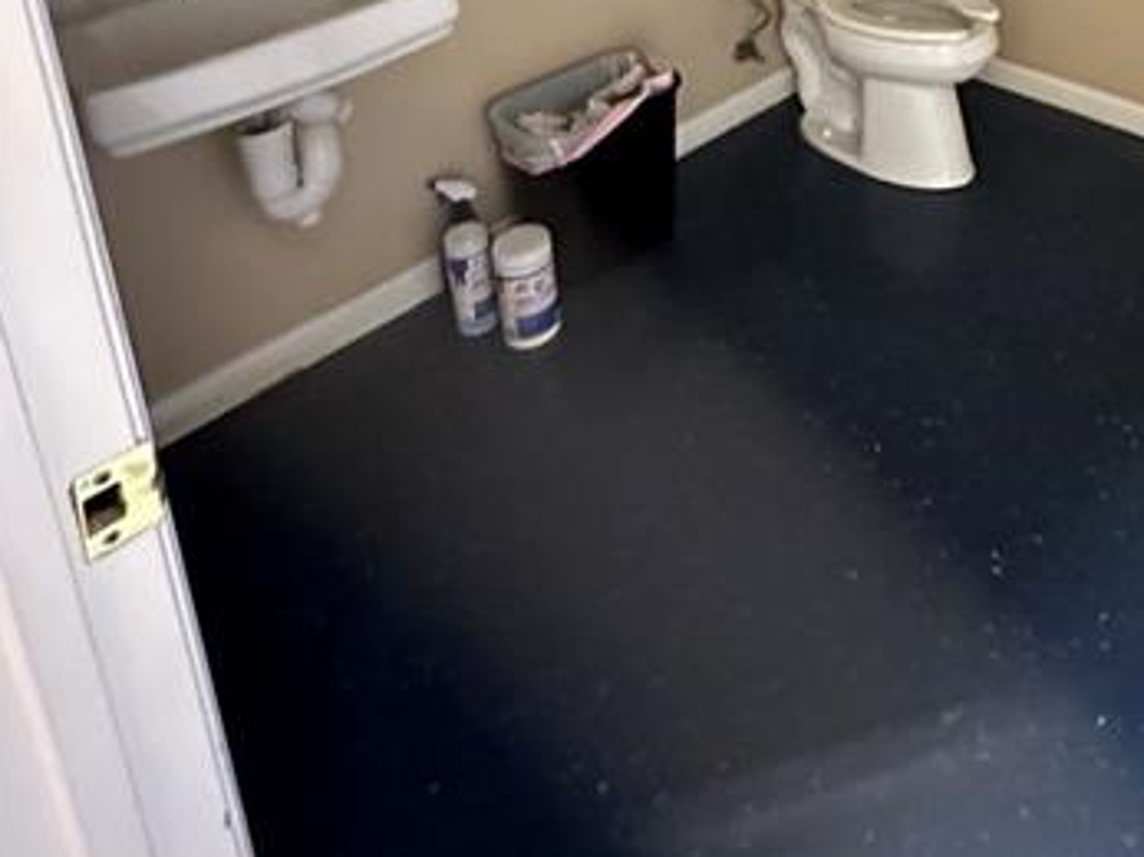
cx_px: 936
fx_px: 1024
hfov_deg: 53.9
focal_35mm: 31
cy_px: -155
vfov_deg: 36.1
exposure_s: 1/30
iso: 1250
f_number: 2.2
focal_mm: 2.22
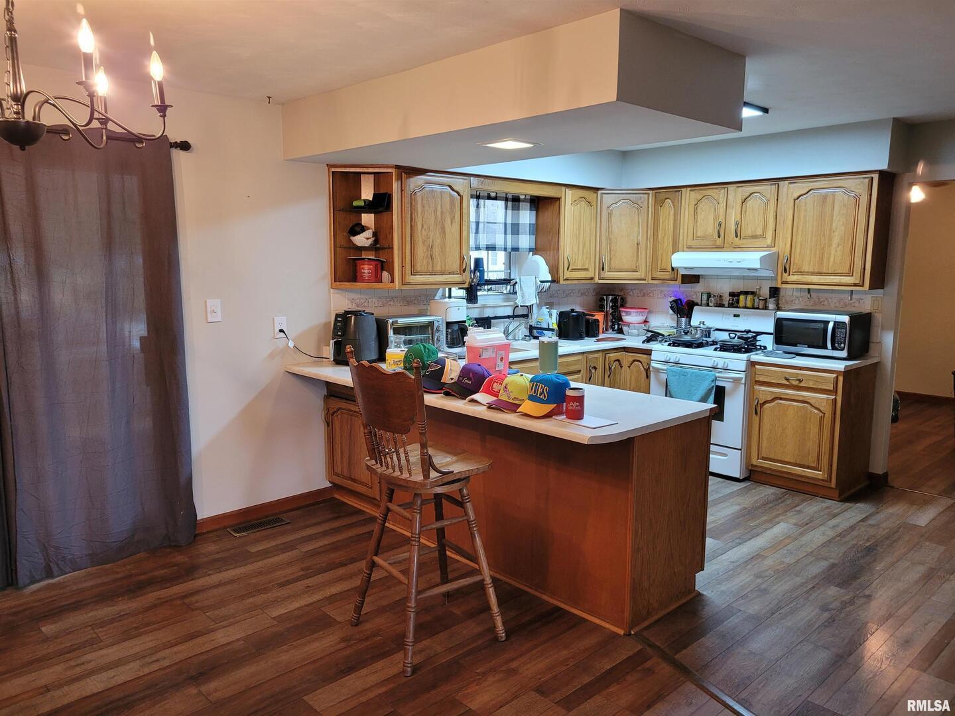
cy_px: 358
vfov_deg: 53.1
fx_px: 717
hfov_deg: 67.3
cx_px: 478
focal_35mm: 26
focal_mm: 5.4
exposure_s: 1/40
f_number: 1.8
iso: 160
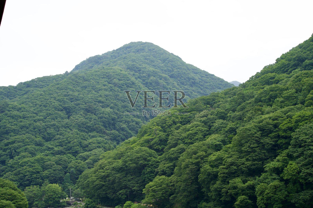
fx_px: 383
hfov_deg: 44.5
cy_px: 104
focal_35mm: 44
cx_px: 156
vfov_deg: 30.5
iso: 250
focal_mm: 44
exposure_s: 1/50
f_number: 10
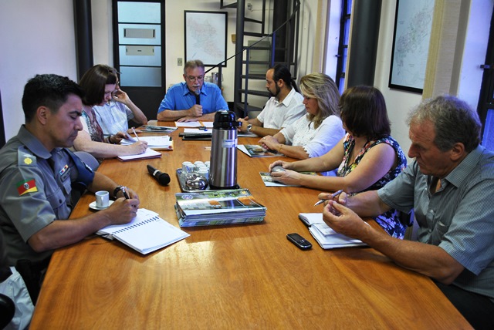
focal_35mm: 30
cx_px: 247
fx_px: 412
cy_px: 165
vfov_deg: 43.7
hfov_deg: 61.9
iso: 280
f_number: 3.8
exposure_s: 1/30
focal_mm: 20
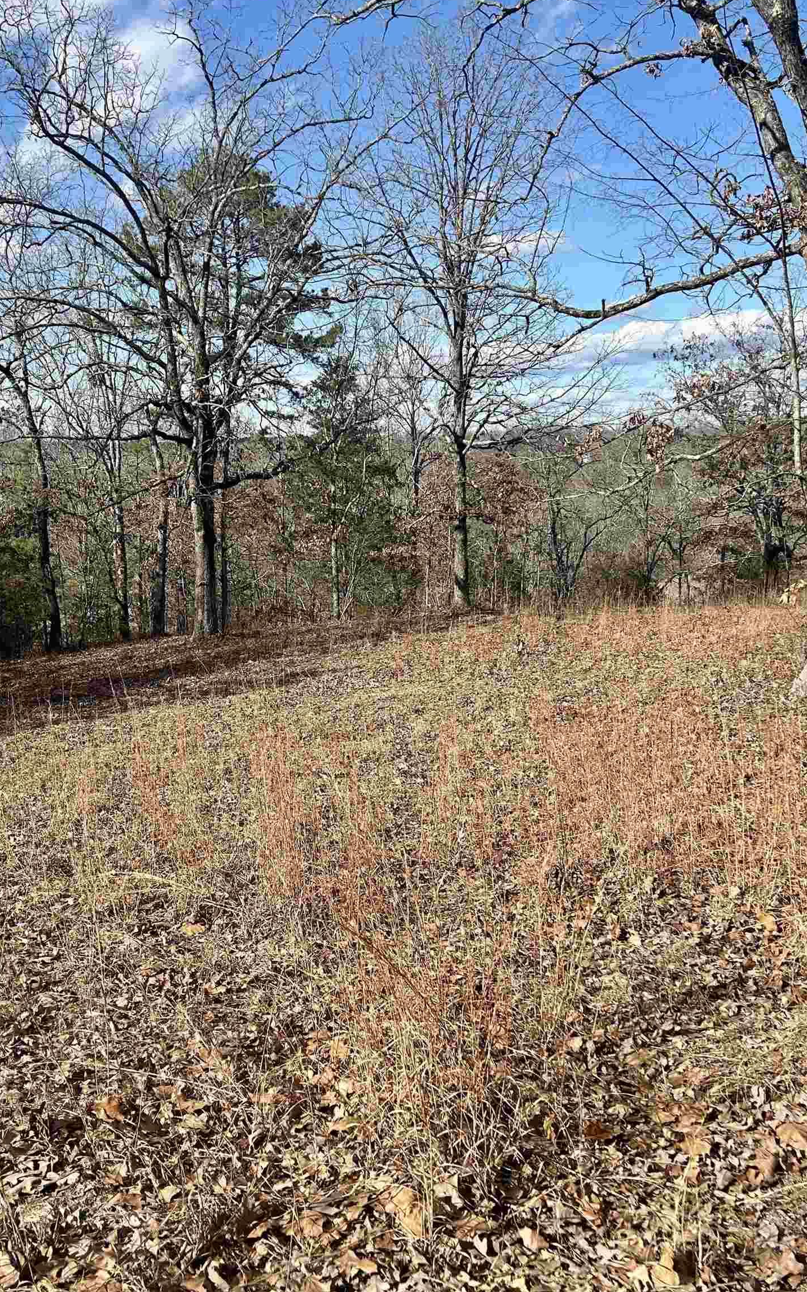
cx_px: 322
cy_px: 642
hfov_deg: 34.3
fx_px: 1302
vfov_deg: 52.7
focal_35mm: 37
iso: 50
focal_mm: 5.7
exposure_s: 1/3257
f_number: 1.5
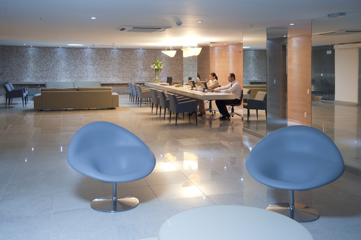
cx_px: 180
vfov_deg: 35.0
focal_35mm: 38
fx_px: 381
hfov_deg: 50.7
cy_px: 120
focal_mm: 38
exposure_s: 1/5
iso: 500
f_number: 7.1
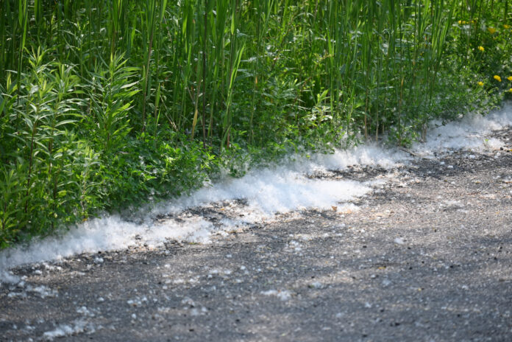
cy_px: 171
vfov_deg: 4.8
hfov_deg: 7.2
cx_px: 256
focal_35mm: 285
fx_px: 4053
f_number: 5.6
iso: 200
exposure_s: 1/500
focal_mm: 190
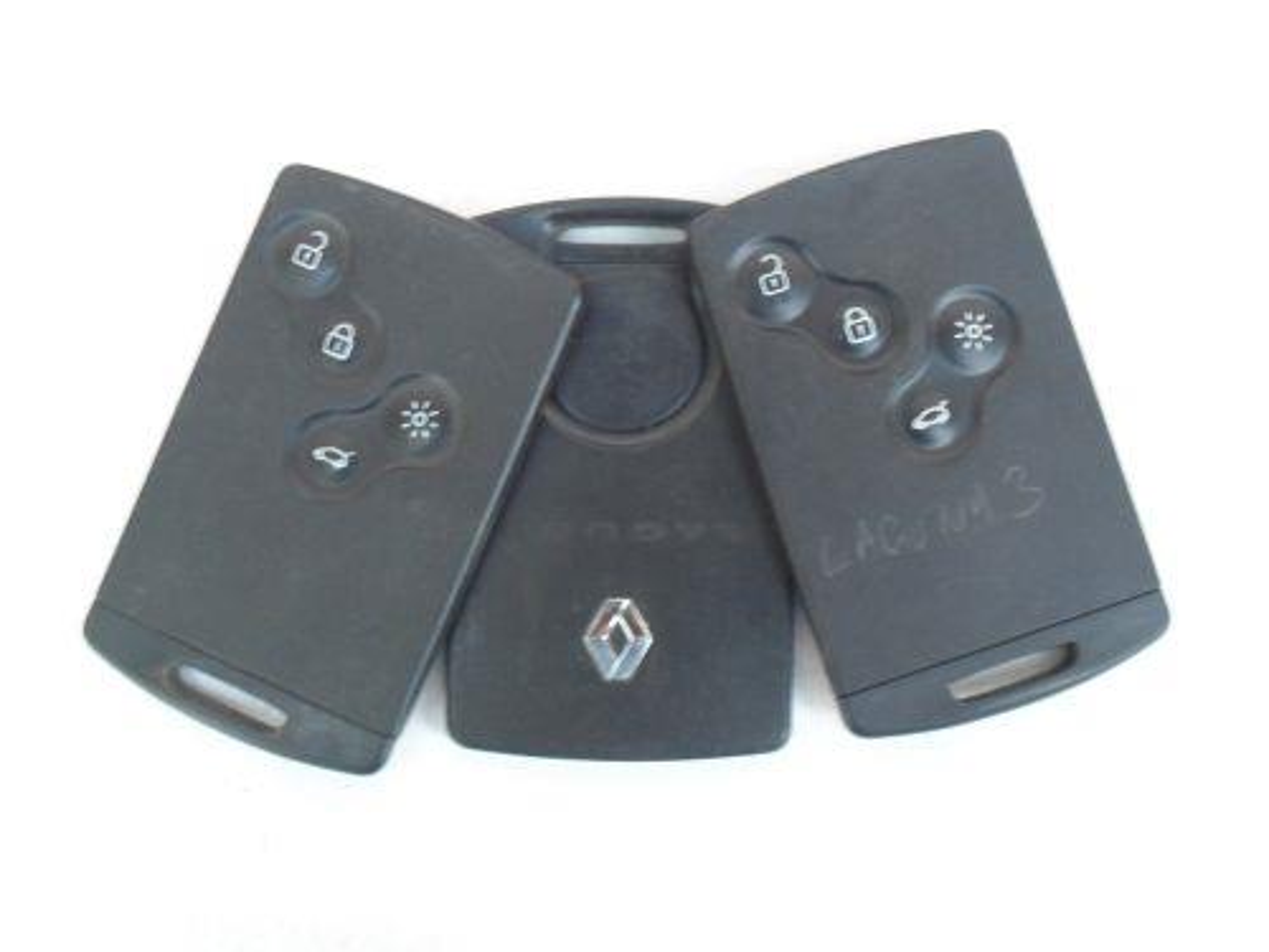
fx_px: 1943
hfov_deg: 36.2
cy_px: 476
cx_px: 634
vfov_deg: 27.5
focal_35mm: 53
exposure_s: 1/10
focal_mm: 9.5
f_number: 3.9
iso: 400
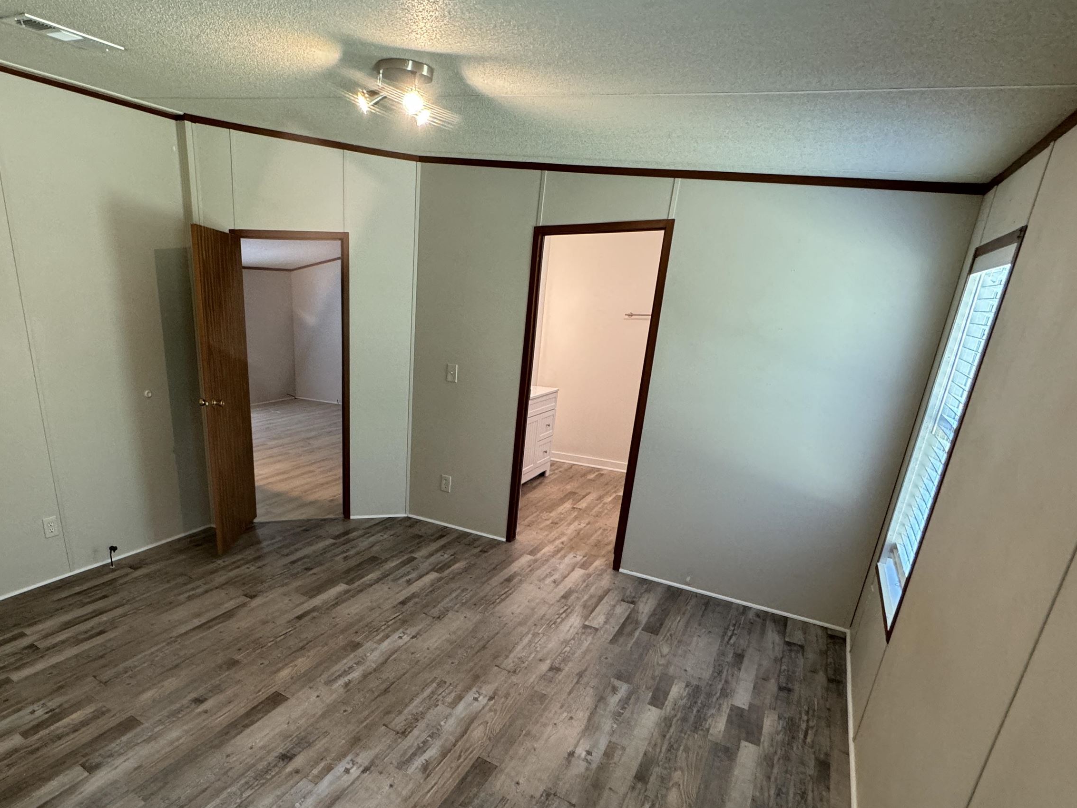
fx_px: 591
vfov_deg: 67.7
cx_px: 380
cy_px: 501
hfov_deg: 82.4
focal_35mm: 19
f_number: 2.2
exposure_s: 1/60
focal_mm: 2.22
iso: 250
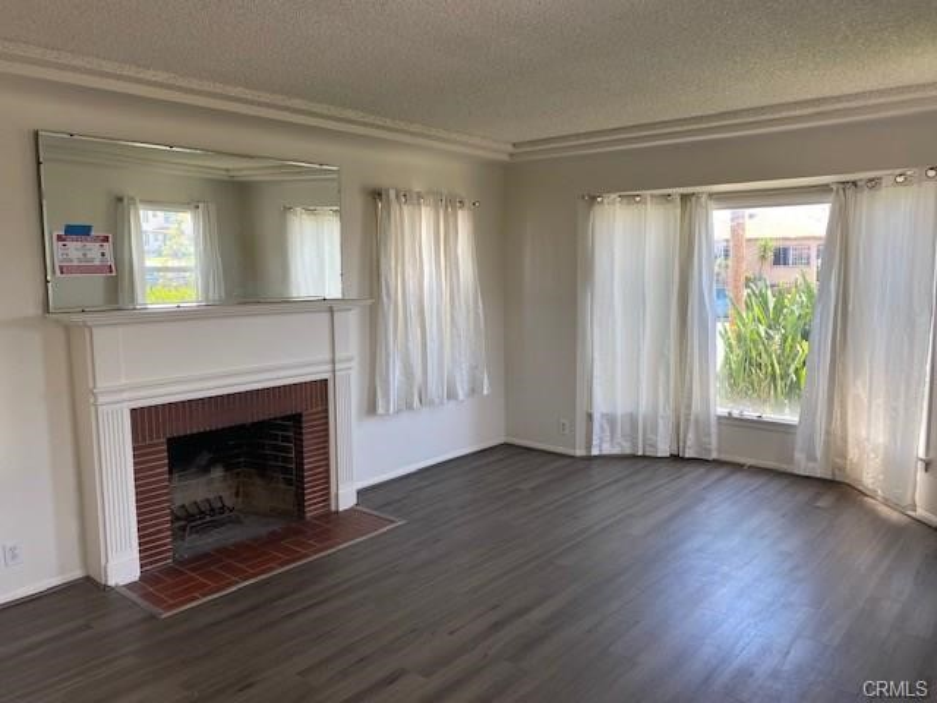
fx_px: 704
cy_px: 352
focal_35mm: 26
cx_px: 468
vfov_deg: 53.1
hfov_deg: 67.3
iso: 50
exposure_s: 1/121
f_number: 1.8
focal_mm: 4.25
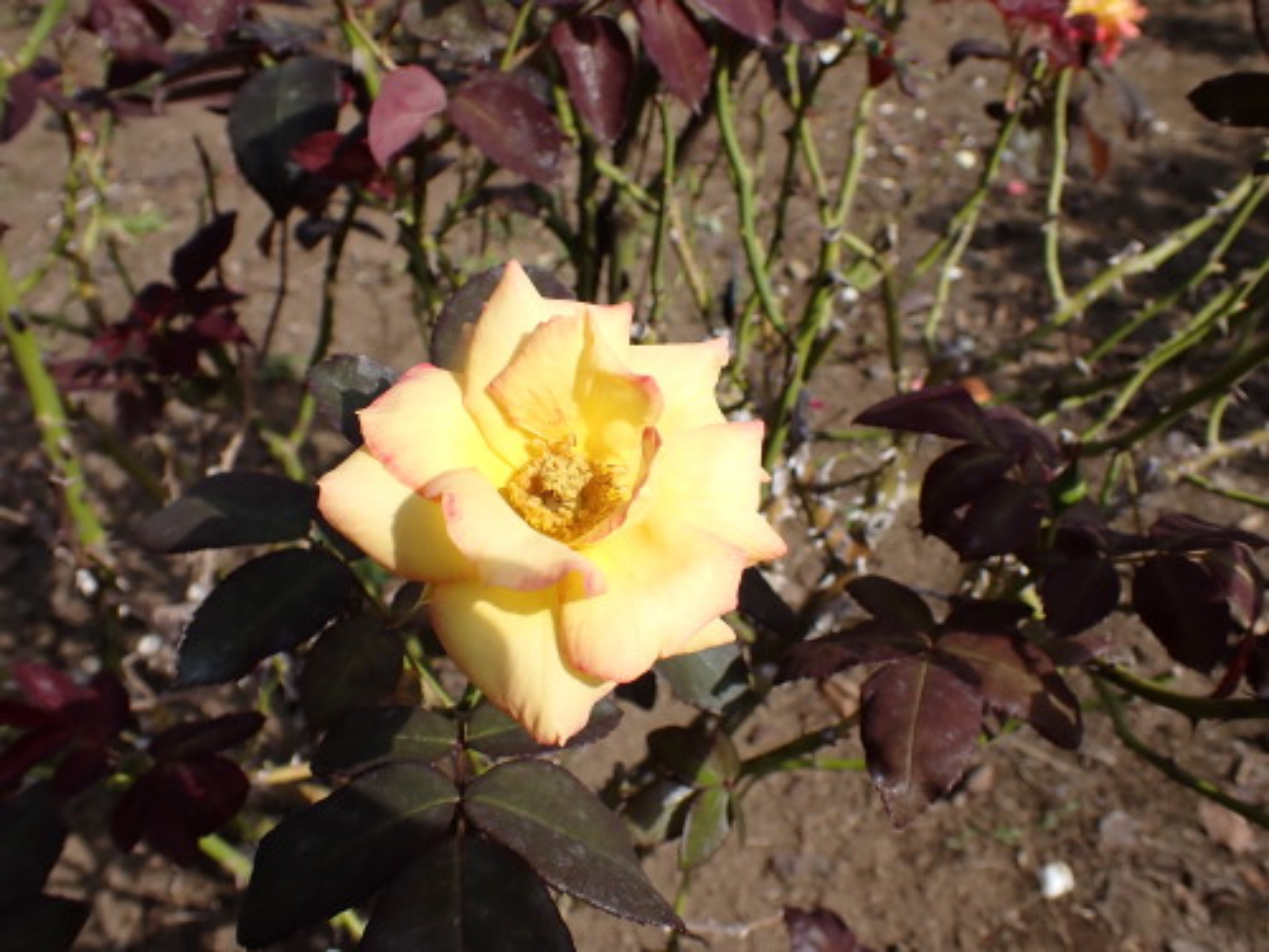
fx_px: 1100
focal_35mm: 30
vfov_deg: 46.8
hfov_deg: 60.0
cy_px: 476
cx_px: 634
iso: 100
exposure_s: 1/125
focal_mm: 5.4
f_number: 9
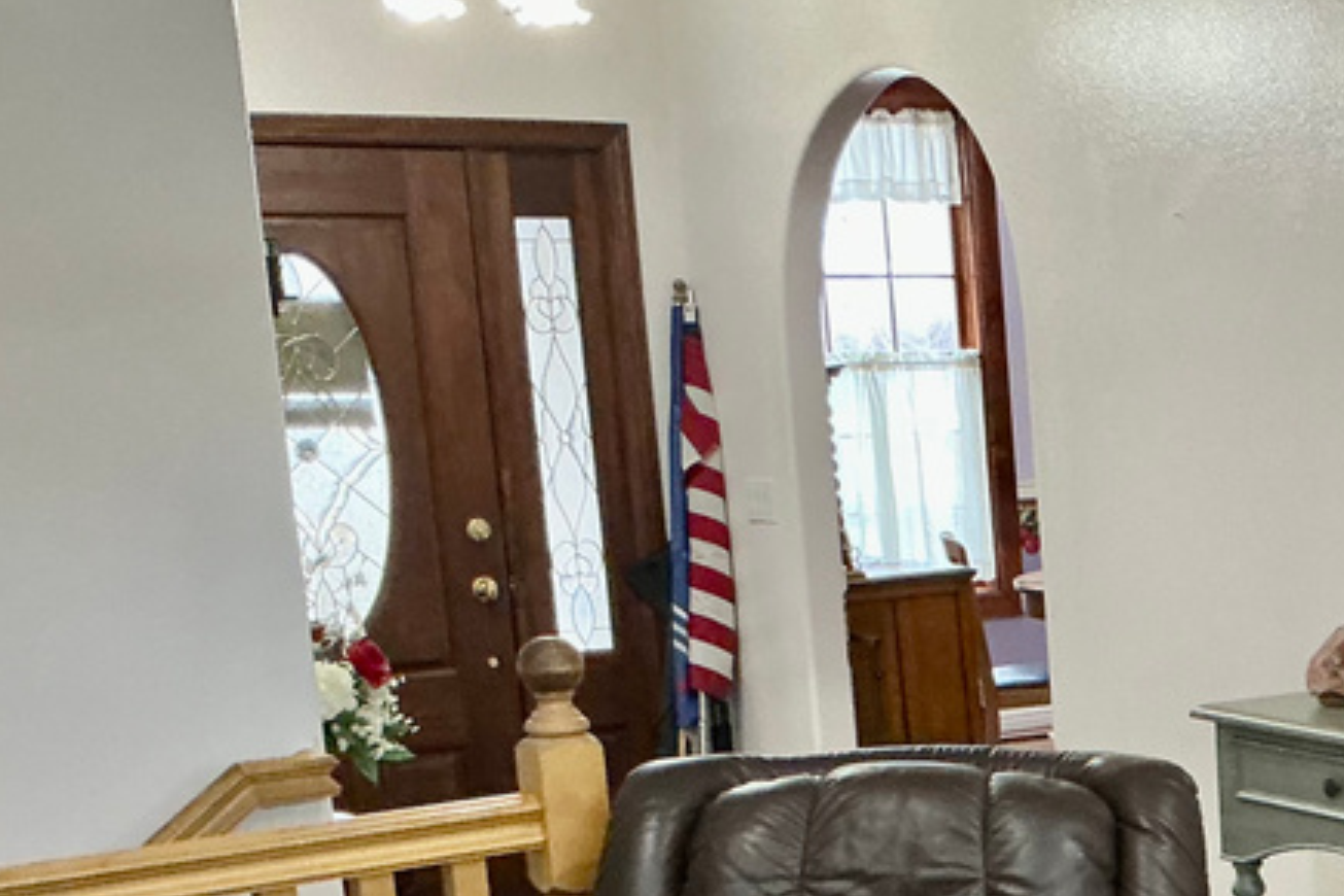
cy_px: 887
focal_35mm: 71
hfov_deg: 25.8
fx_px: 2650
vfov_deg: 18.7
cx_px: 1563
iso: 200
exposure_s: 1/60
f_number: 1.8
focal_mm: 3
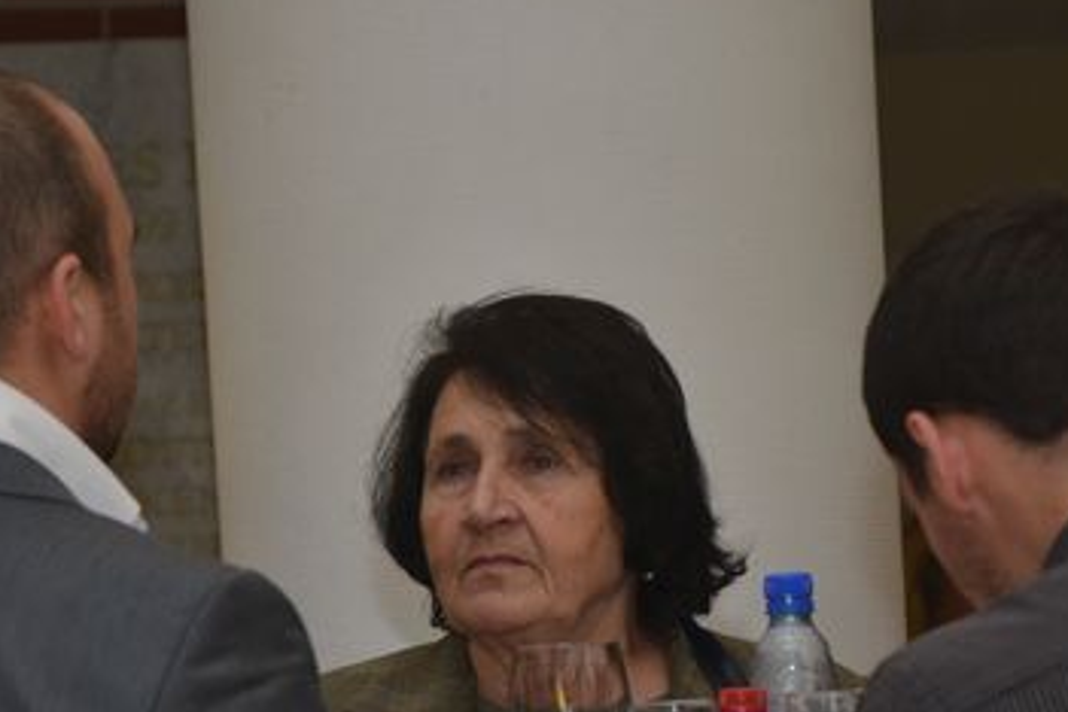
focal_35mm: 269
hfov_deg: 7.7
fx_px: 7975
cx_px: 466
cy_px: 516
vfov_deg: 5.1
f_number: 5.6
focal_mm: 105
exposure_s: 1/125
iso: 800
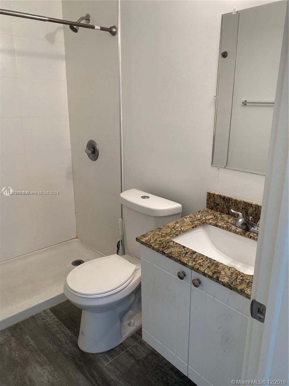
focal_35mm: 26
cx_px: 144
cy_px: 193
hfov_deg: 53.1
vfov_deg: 67.3
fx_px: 289
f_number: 1.8
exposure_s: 1/120
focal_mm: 4.25
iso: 100
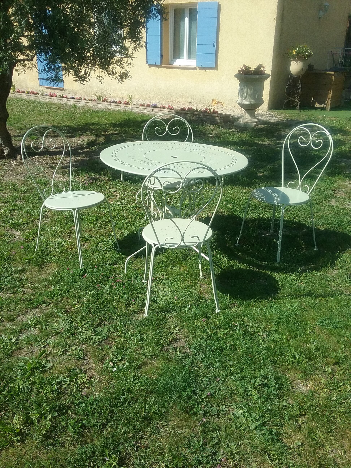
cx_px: 176
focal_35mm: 31
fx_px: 419
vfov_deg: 58.4
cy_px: 234
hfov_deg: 45.4
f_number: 2.2
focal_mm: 3.3
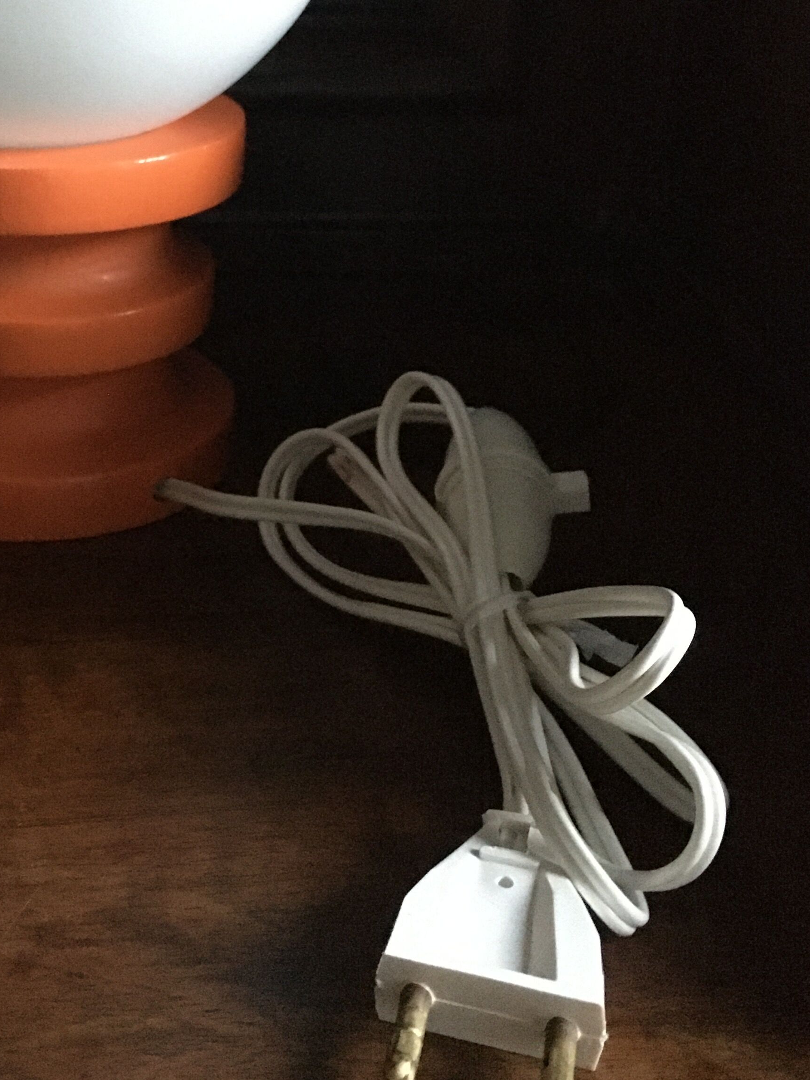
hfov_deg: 27.7
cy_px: 317
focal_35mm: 51
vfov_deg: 36.9
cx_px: 113
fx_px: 1591
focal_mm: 4.15
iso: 1250
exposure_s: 1/17
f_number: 2.2
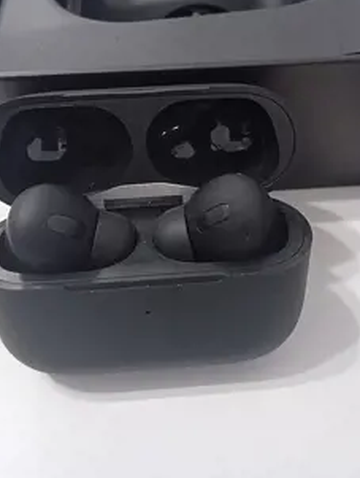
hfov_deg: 38.8
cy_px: 168
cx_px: 187
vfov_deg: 49.4
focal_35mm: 37
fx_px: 511
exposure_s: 1/33.3
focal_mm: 4.22
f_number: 1.8
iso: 1361
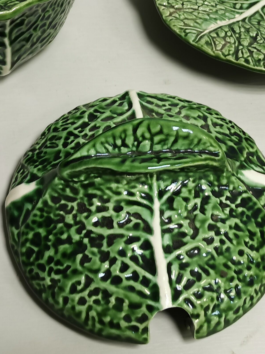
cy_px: 72
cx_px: 112
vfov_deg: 26.9
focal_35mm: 71
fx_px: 725
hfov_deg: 20.7
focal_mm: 5.58
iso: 125
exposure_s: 1/50
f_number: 1.8
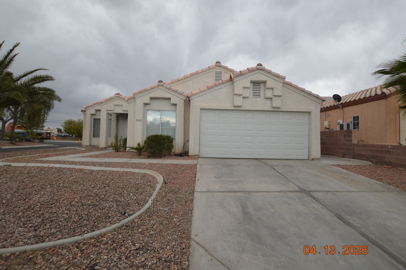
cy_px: 135
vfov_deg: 77.2
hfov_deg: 100.4
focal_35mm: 15
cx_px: 203
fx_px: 169
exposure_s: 1/160
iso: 100
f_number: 6.3
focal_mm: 10
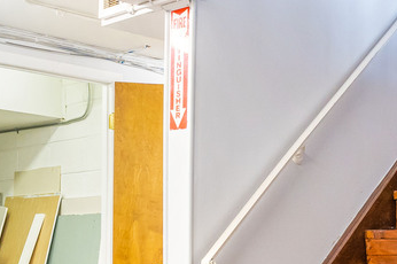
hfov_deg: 26.7
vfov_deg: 17.9
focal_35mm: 75
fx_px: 826
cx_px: 291
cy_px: 225
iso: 640
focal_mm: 16
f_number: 9
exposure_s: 1.3
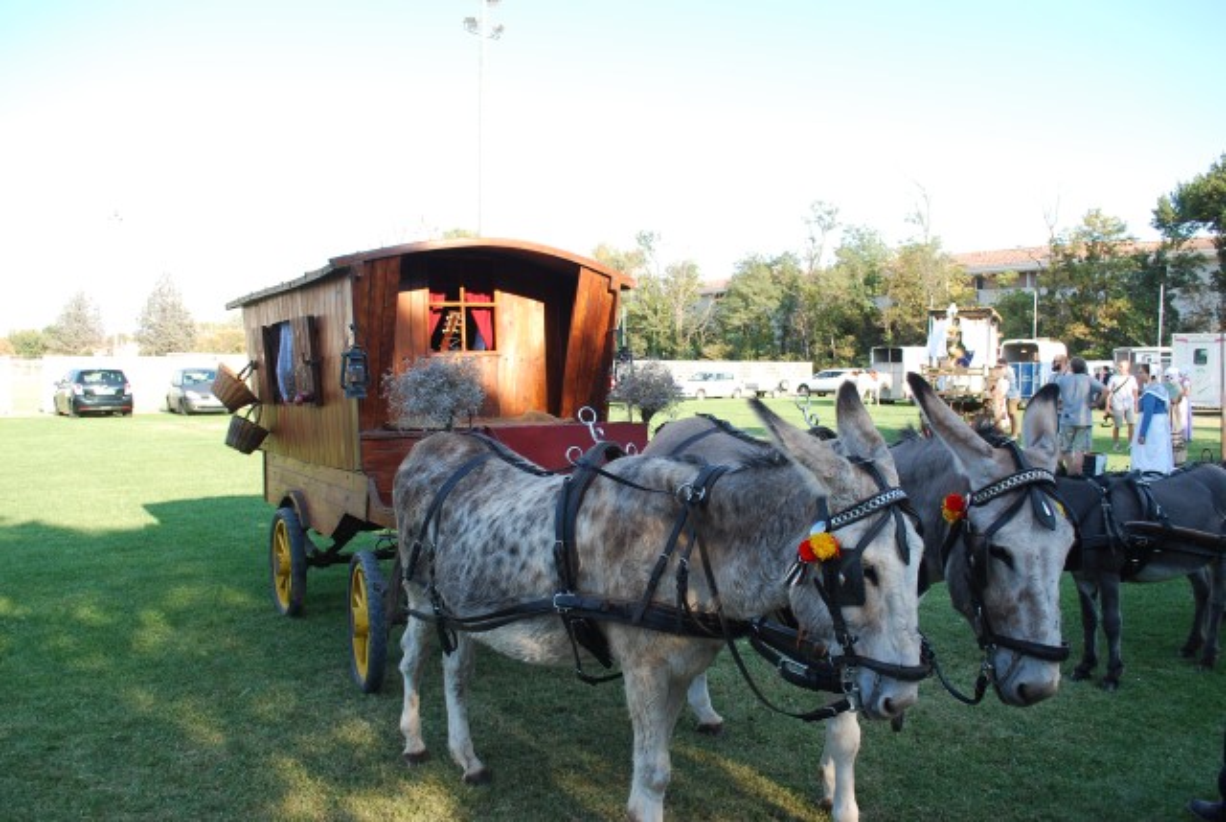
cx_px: 613
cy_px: 411
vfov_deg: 48.1
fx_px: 921
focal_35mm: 27
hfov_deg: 67.3
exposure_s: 1/125
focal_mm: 18
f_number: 5.6
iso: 140
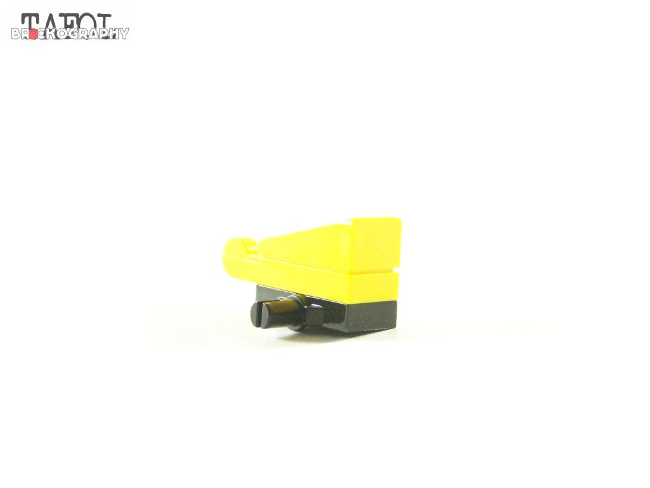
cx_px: 325
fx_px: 1765
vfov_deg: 15.7
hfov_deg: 20.9
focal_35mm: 94
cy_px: 244
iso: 400
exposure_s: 1/45
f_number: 3.2
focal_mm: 15.6
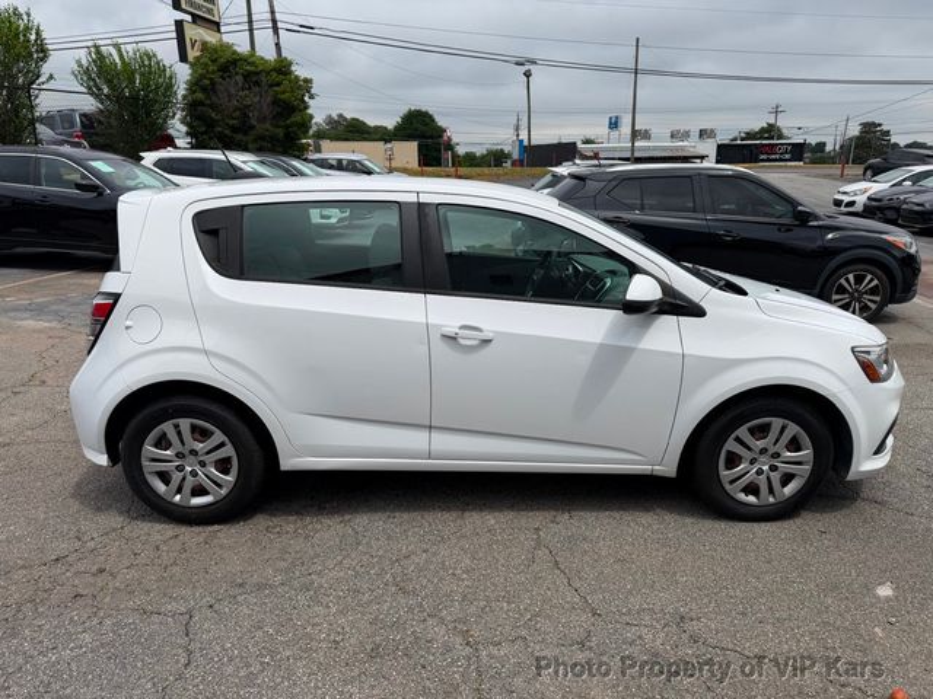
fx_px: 647
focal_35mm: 24
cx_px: 466
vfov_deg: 56.8
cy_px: 350
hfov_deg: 71.6
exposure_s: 1/6173
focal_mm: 6.76
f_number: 1.78
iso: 80
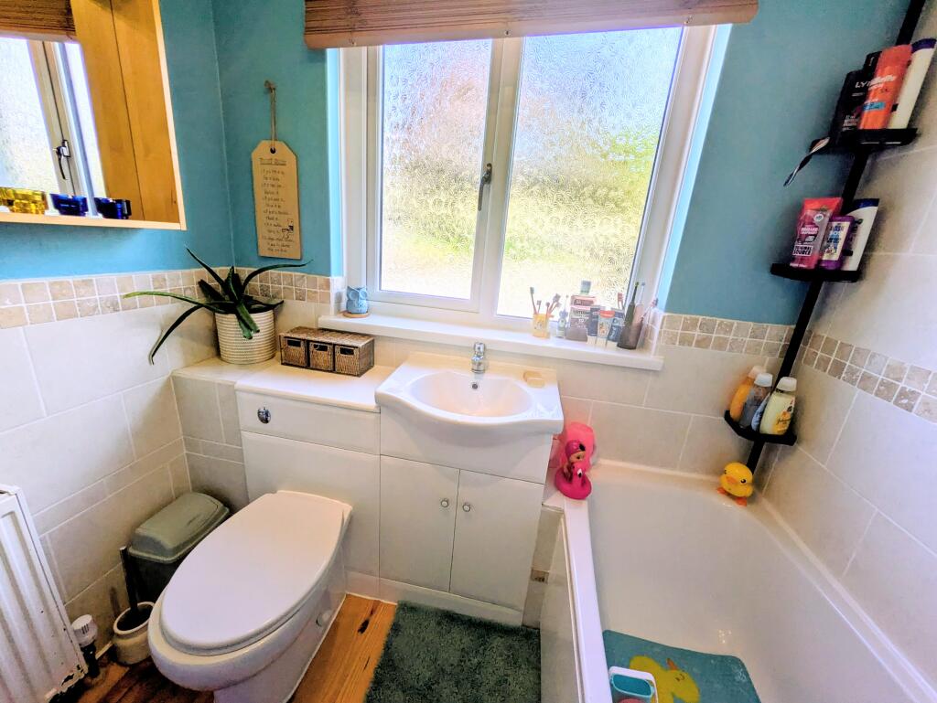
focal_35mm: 14
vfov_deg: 85.7
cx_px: 468
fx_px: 379
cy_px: 352
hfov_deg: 102.0
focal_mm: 1.83
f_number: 2.2
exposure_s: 1/369
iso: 43
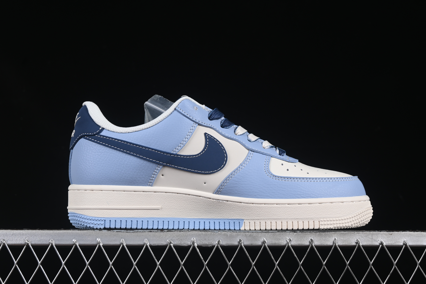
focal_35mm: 75
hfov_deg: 27.0
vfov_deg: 18.2
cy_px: 142
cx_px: 213
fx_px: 887
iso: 160
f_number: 8
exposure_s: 1/80
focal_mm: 50
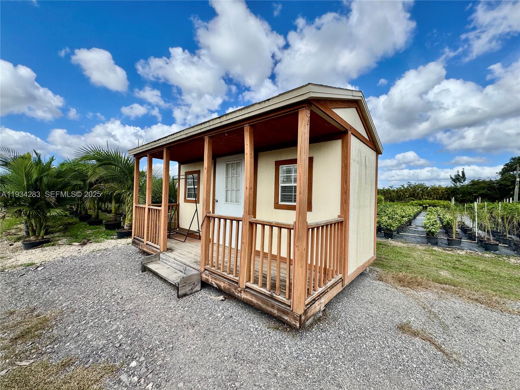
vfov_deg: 85.7
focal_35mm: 14
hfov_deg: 102.1
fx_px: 210
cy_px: 195
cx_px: 260
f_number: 2.2
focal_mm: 2.22
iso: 50
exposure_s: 1/1236
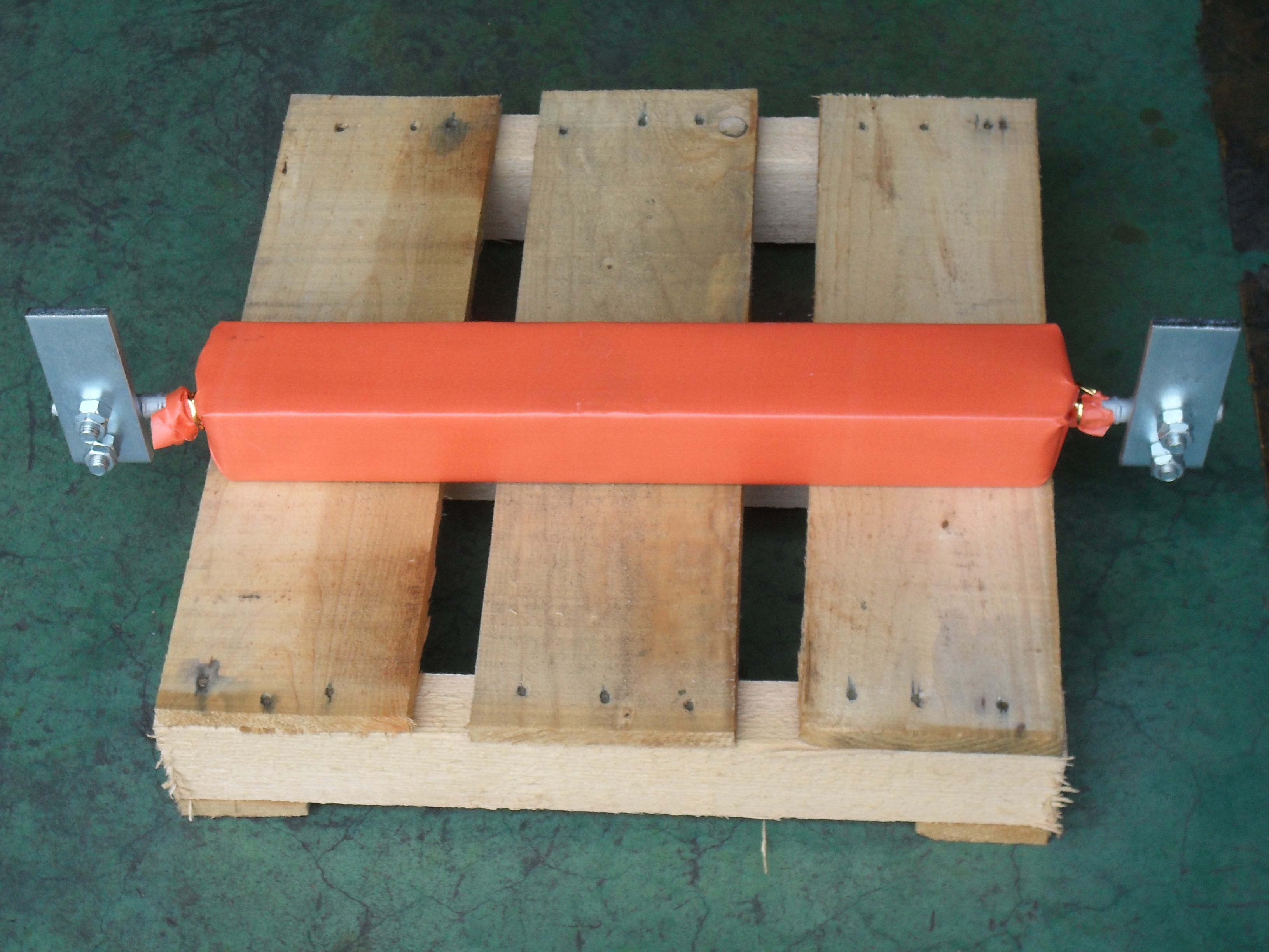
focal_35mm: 81
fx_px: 2969
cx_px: 634
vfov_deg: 18.2
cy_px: 476
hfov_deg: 24.1
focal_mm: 13.5
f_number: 4
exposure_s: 1/180
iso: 80
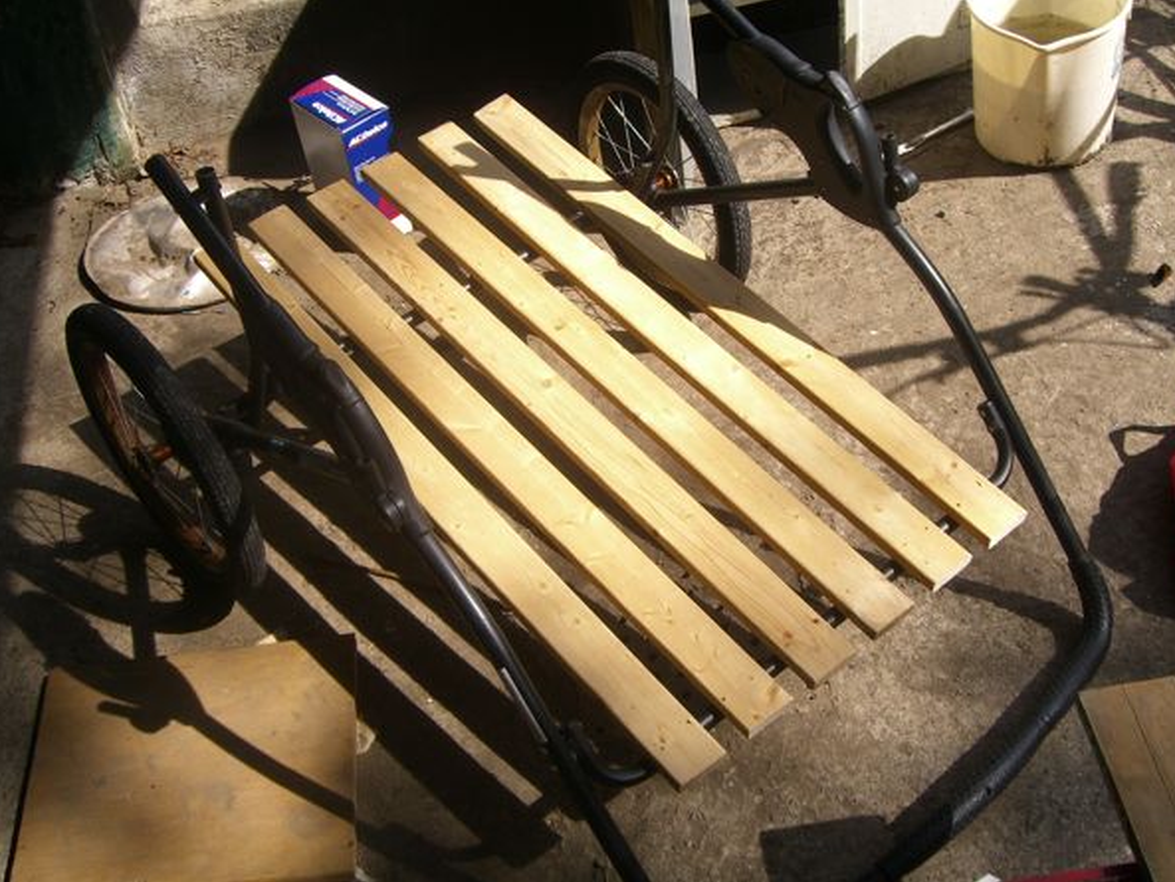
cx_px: 592
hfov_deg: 45.8
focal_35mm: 41
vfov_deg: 35.1
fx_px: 1392
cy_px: 440
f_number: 4
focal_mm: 7.9
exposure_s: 1/400
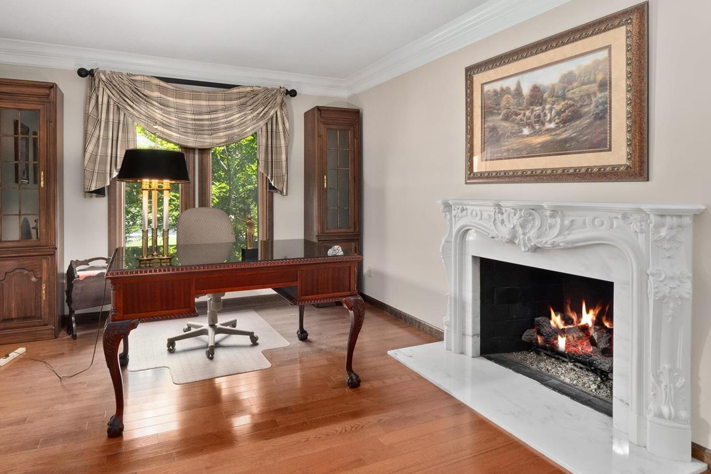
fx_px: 415
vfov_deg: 59.3
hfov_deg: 80.8
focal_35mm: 21
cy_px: 207
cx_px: 307
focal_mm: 9
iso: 400
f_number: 8
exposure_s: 1/1.67
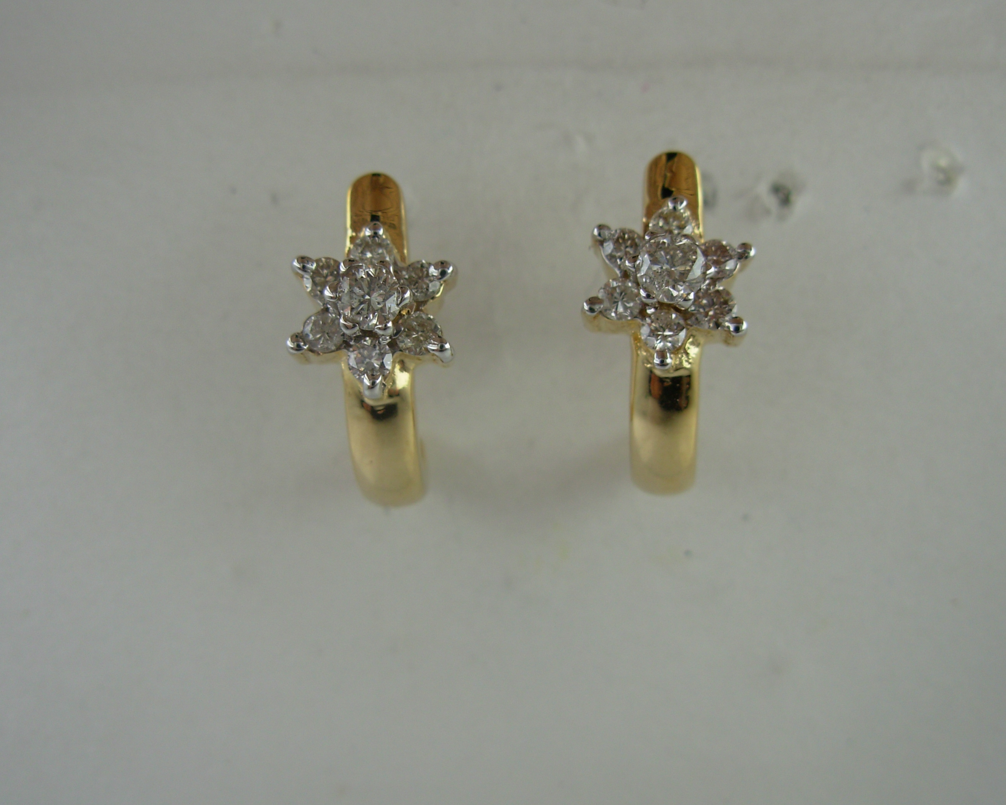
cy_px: 404
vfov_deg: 37.3
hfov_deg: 45.8
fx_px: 1191
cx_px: 491
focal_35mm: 40
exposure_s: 1/332
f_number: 2.9
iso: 50
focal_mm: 6.3
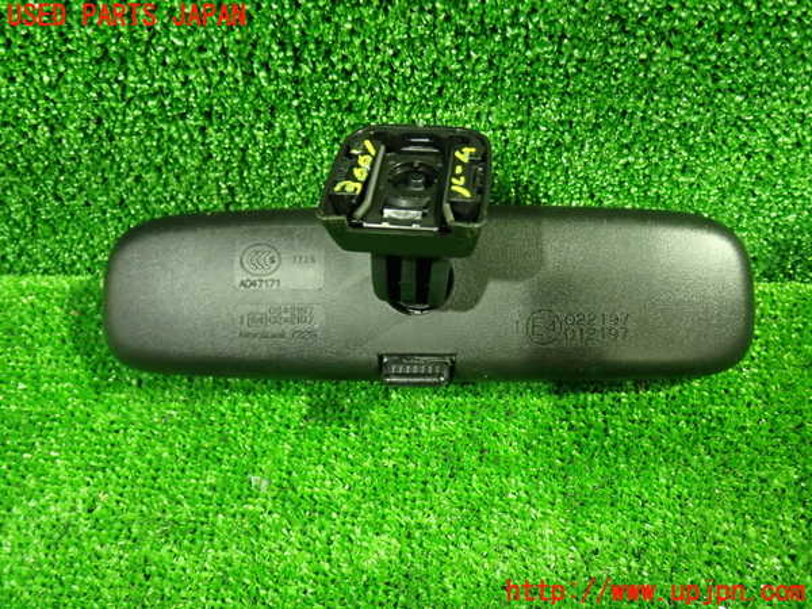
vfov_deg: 46.8
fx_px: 704
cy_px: 304
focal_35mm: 30
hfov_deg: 60.0
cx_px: 406
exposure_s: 1/15
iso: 800
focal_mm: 5.4
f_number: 2.3
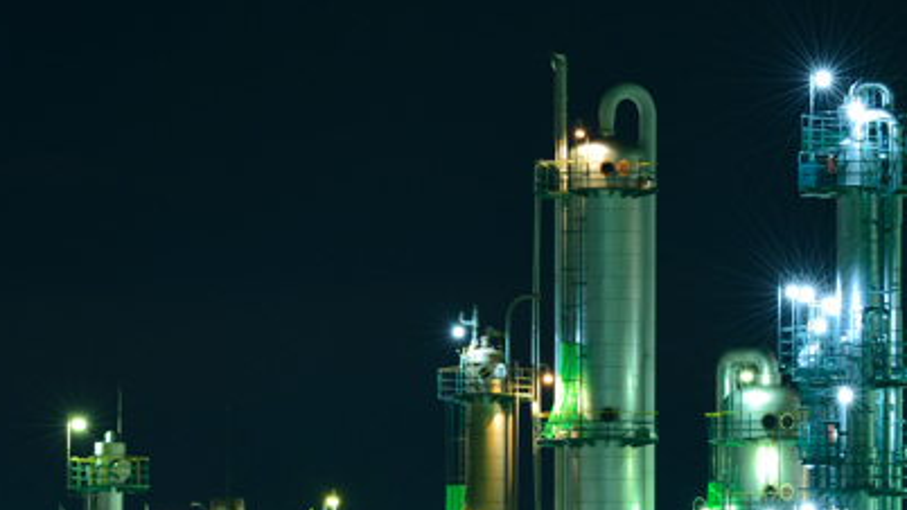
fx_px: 19237
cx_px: 623
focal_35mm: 800
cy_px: 369
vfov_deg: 1.5
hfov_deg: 2.7
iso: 200
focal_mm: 300
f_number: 10
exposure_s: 10
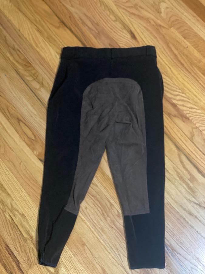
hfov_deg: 28.0
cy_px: 137
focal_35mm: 52
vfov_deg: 36.8
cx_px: 102
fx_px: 411
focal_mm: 6
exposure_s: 1/18
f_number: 2
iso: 400
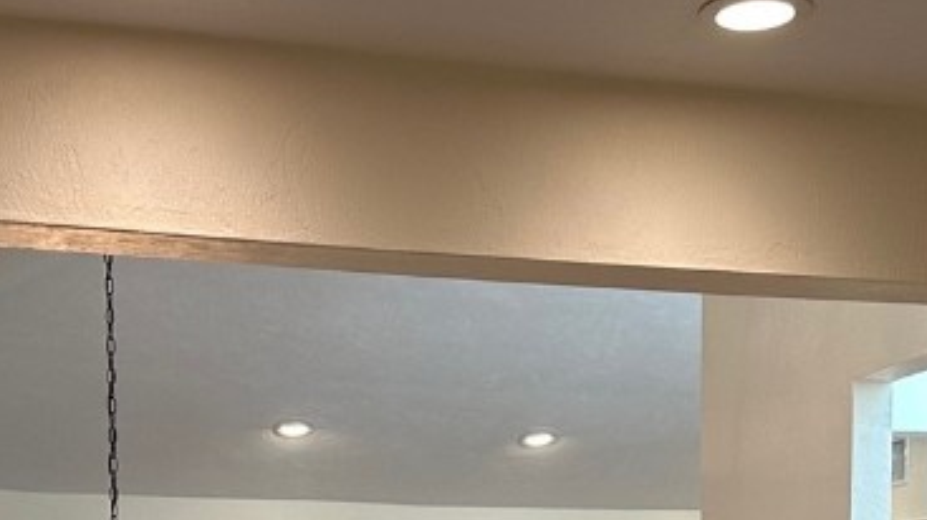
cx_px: 482
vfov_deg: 15.4
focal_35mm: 73
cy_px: 747
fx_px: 1793
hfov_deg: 29.0
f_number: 1.78
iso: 160
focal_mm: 6.86
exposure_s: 1/60
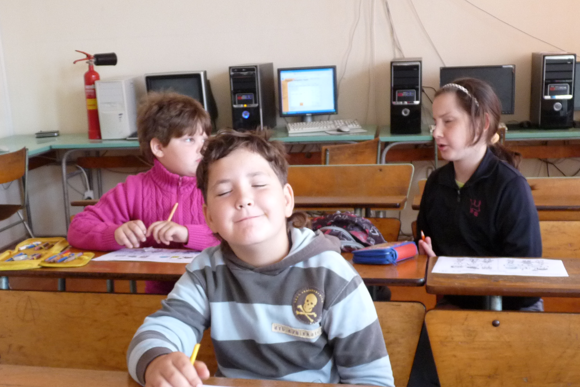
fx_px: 693
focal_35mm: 43
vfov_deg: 31.2
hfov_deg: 45.4
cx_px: 290
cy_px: 219
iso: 250
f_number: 2.8
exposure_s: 1/30
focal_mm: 4.8
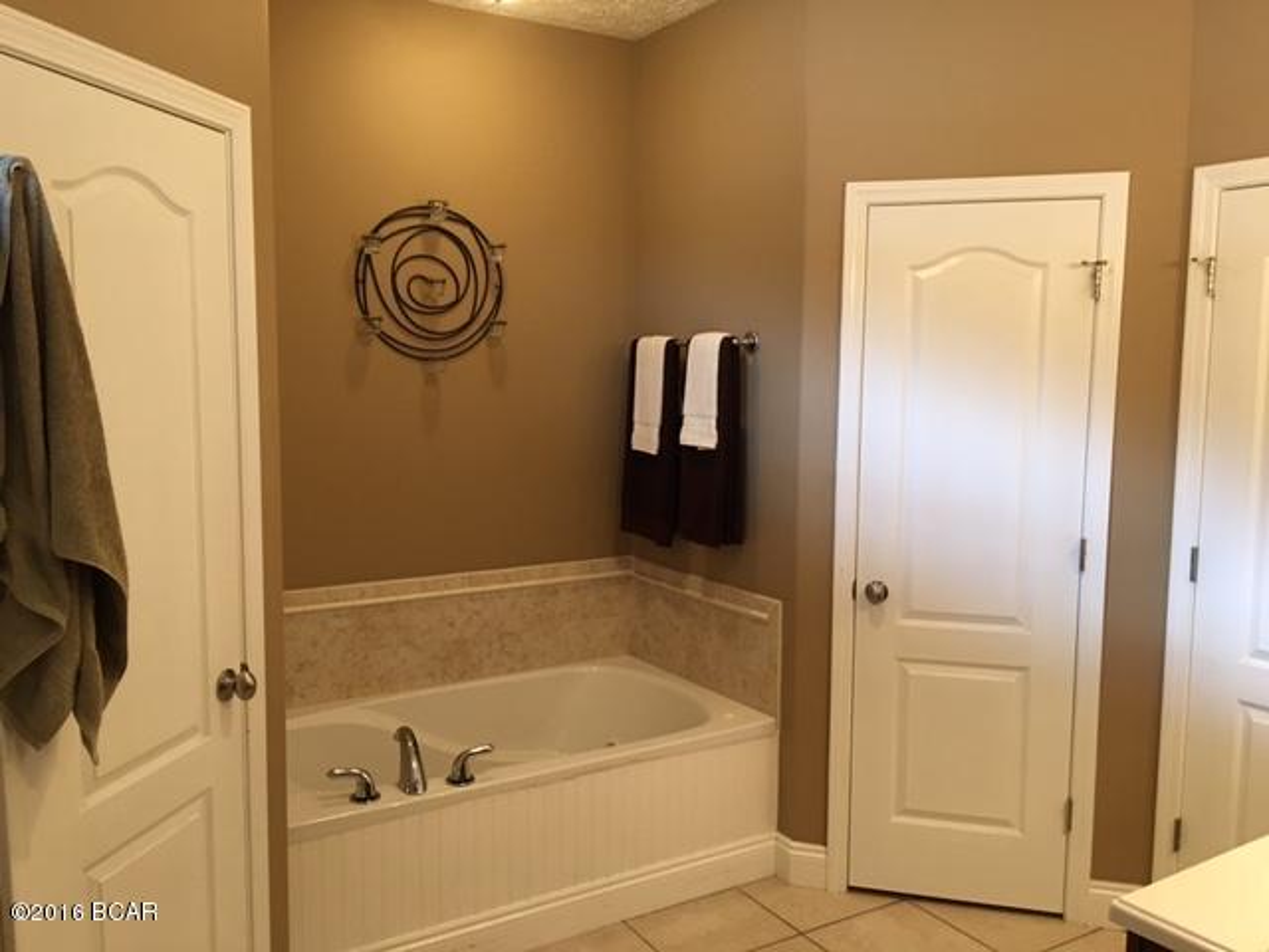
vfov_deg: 48.2
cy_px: 476
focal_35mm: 29
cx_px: 634
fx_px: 1063
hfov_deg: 61.7
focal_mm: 4.15
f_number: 2.2
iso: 64
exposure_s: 1/15
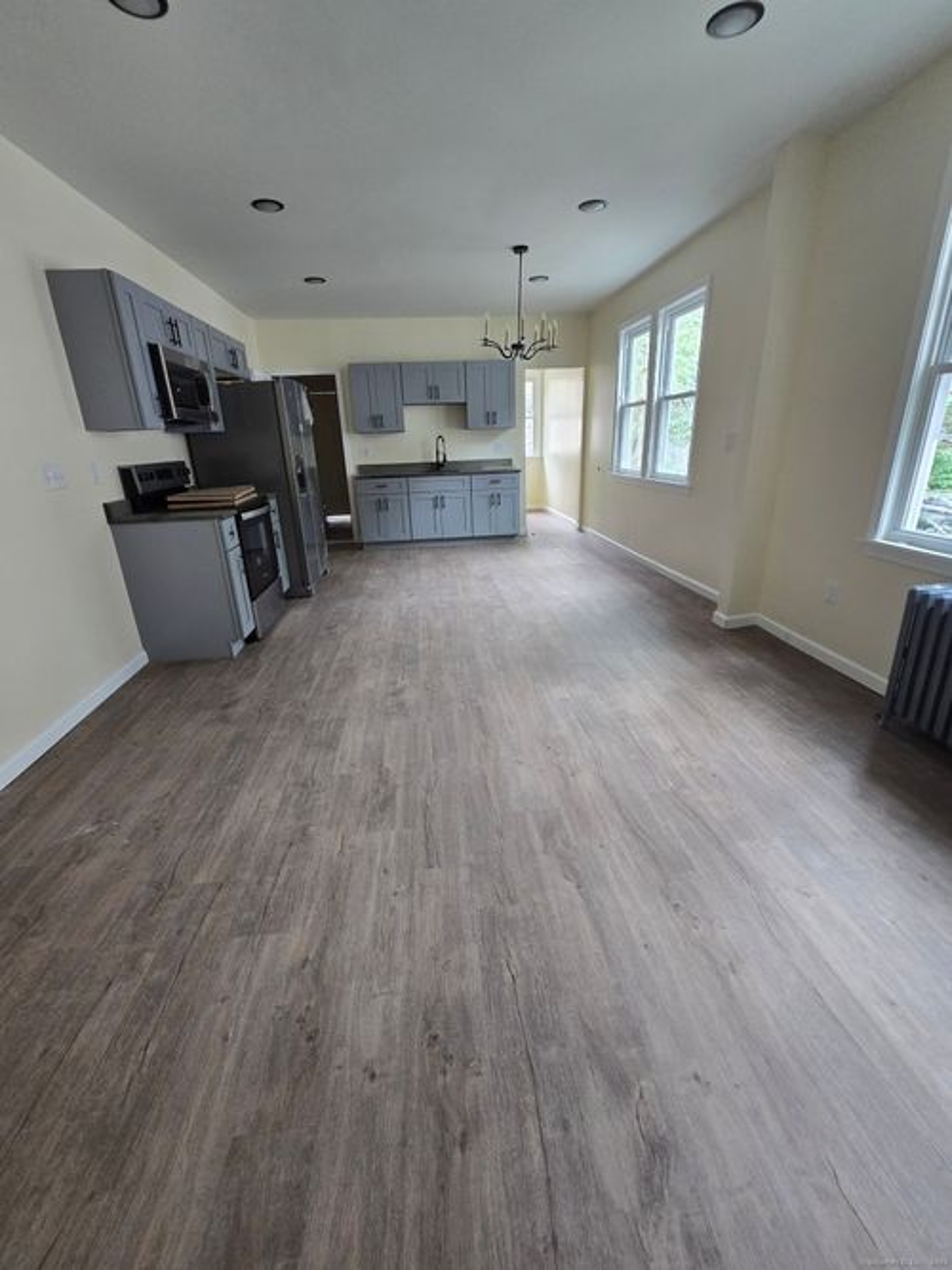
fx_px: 477
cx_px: 476
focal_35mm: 13
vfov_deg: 106.2
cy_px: 635
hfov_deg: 89.9
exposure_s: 1/60
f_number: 2.2
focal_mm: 2.2
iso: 250
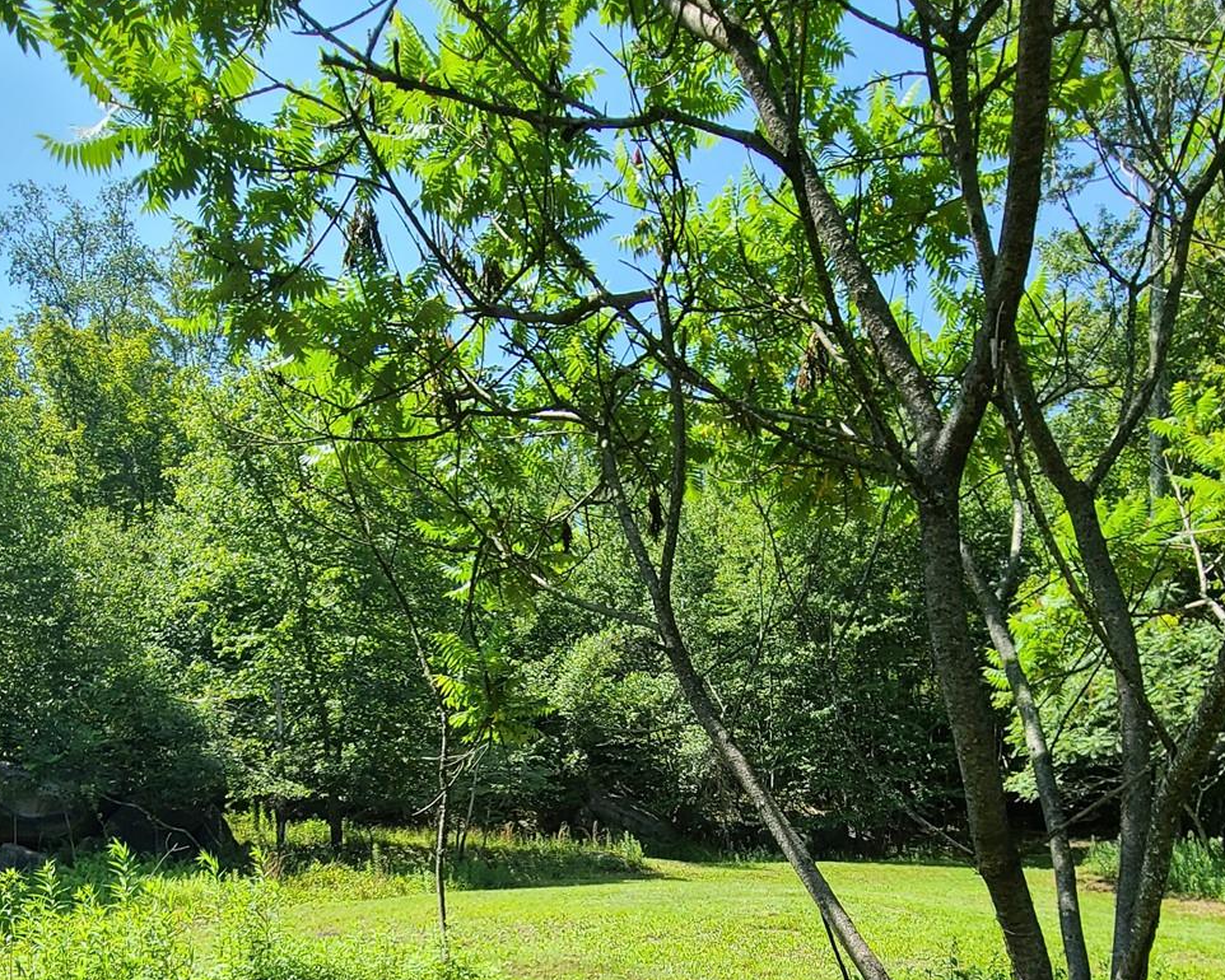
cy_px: 953
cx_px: 600
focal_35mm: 27
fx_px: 979
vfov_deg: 45.8
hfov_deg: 64.1
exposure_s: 1/805
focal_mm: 2.2
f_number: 2.2
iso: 50
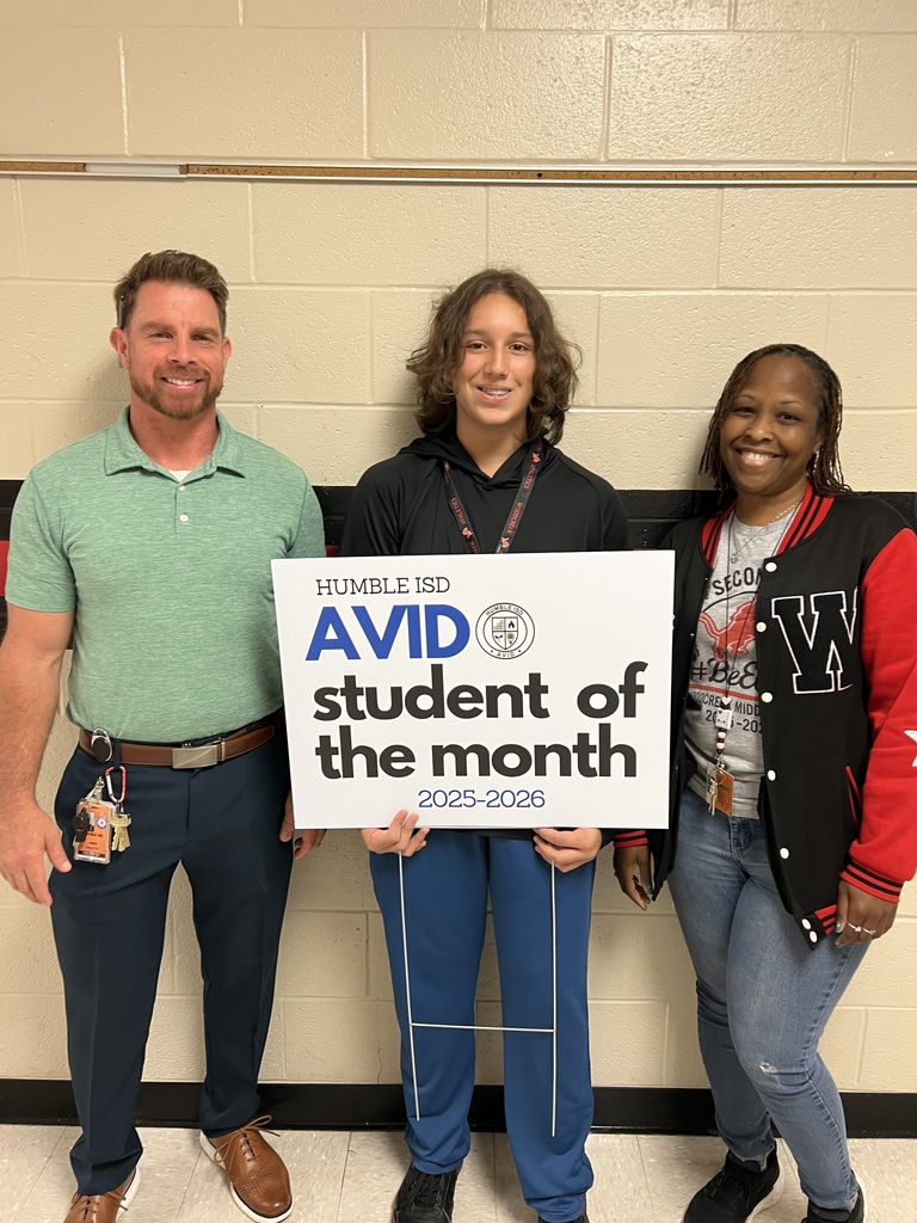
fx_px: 918
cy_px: 612
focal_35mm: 26
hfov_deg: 53.1
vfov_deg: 67.3
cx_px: 458
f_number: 1.5
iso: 100
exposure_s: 1/43
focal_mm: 5.7
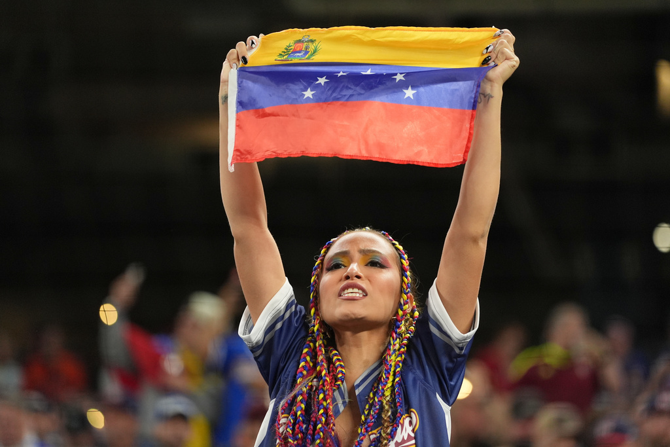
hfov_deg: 11.7
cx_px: 335
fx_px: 3257
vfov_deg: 7.8
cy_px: 224
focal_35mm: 175
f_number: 3.2
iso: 2500
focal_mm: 175
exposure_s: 1/1250
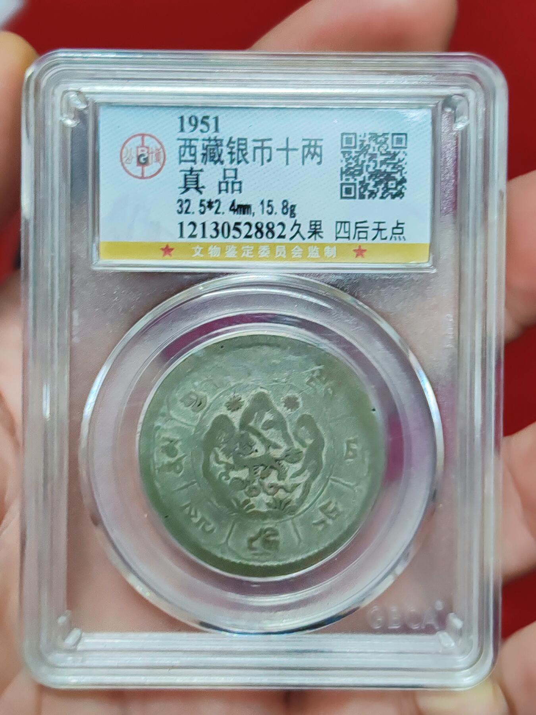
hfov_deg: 27.0
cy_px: 358
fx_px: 1115
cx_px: 268
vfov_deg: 35.5
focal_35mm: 54
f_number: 1.9
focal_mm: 6.12
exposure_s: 1/50
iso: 1250
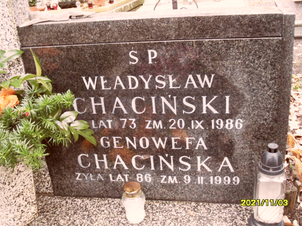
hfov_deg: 46.8
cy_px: 113
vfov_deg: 36.0
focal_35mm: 40
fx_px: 349
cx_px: 151
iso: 160
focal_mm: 6.5
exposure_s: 1/45
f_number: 3.6
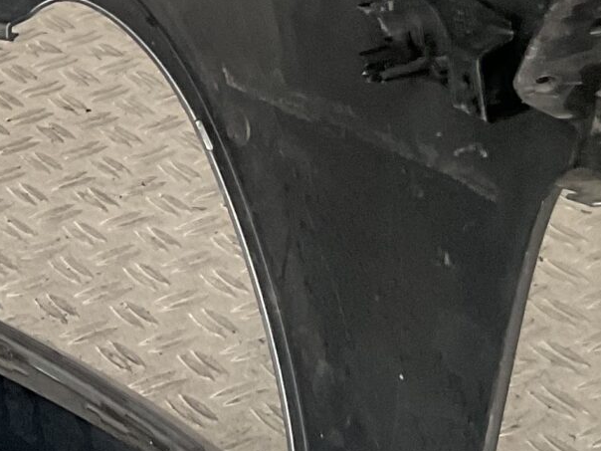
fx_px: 2136
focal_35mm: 123
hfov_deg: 14.9
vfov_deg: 12.0
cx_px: -307
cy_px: 75
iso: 64
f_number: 1.8
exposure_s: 1/100
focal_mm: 3
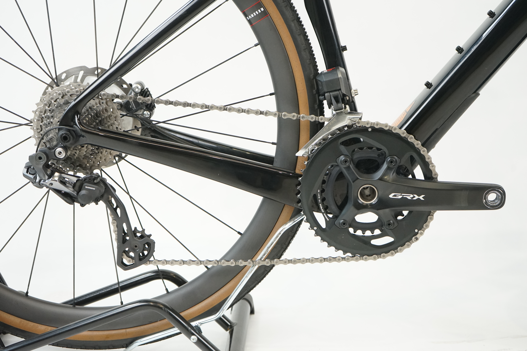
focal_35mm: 58
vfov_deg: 23.4
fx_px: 849
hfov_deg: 34.5
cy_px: 176
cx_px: 264
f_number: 5.6
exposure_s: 1/200
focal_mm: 58
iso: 2500
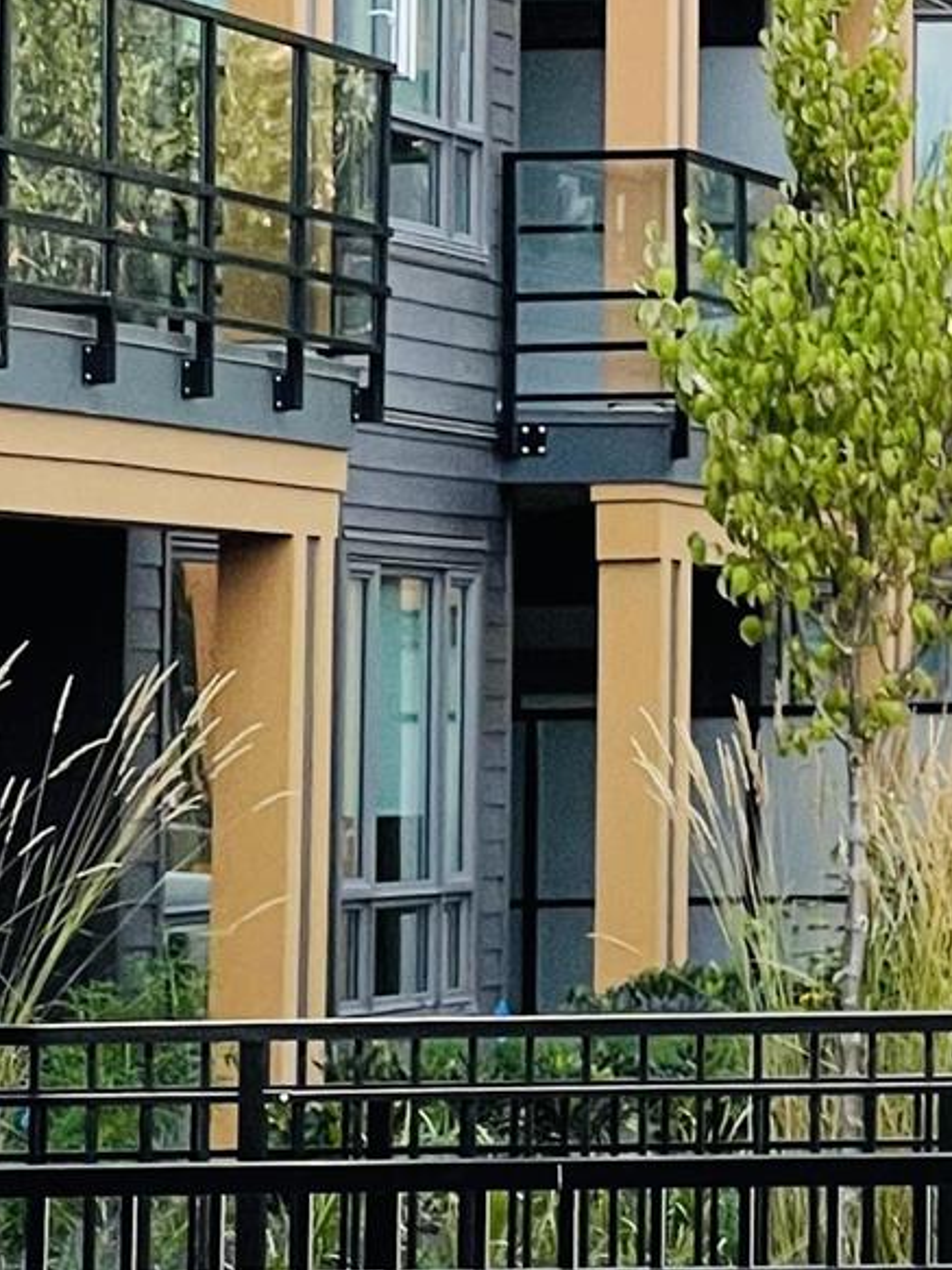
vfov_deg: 7.8
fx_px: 9281
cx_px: 1636
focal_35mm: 253
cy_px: -227
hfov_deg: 5.8
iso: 20
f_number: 2.2
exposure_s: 1/747
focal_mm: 7.5
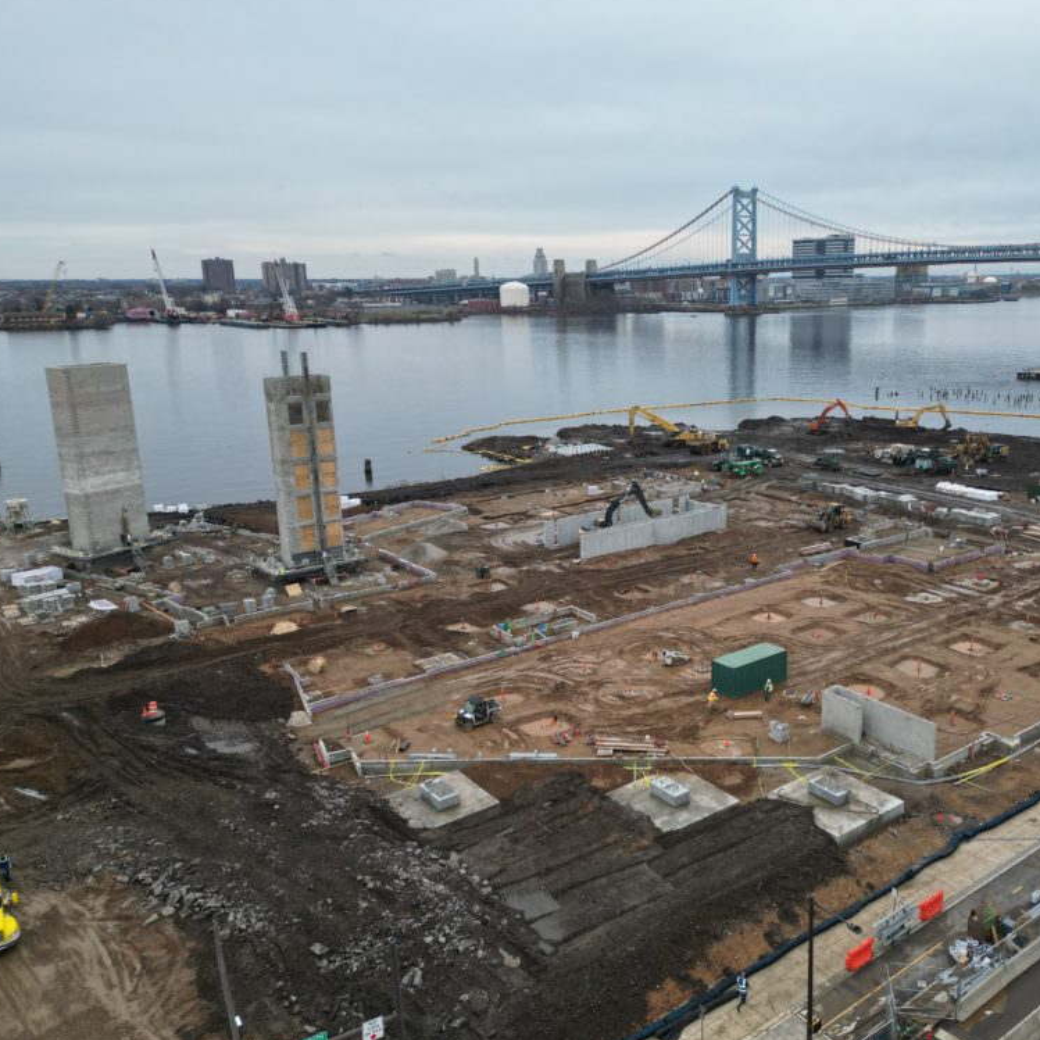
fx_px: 986
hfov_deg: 54.8
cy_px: 523
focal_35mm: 29
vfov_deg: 55.6
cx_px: 668
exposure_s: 1/1250
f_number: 1.7
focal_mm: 6.72
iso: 130
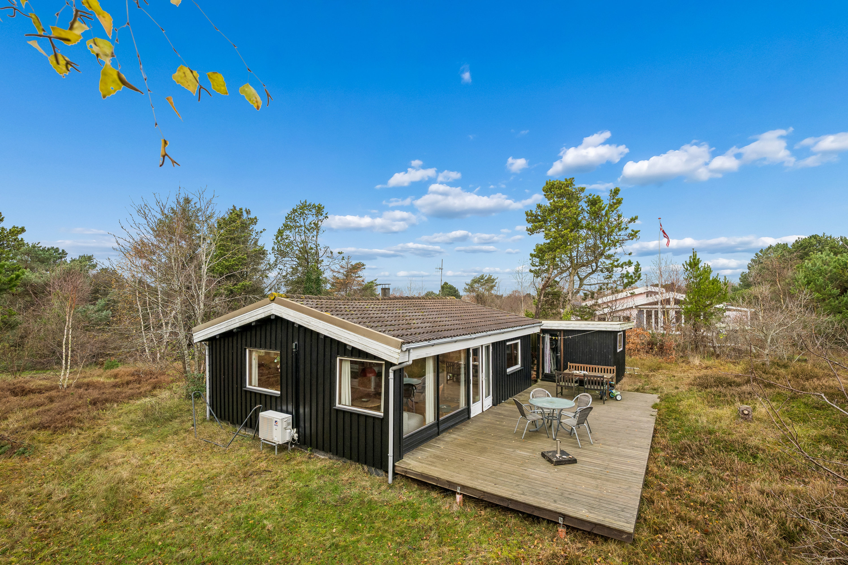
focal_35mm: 16
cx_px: 424
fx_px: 377
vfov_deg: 73.7
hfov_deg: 96.7
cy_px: 282
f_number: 8
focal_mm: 16
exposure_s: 1/125
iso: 640
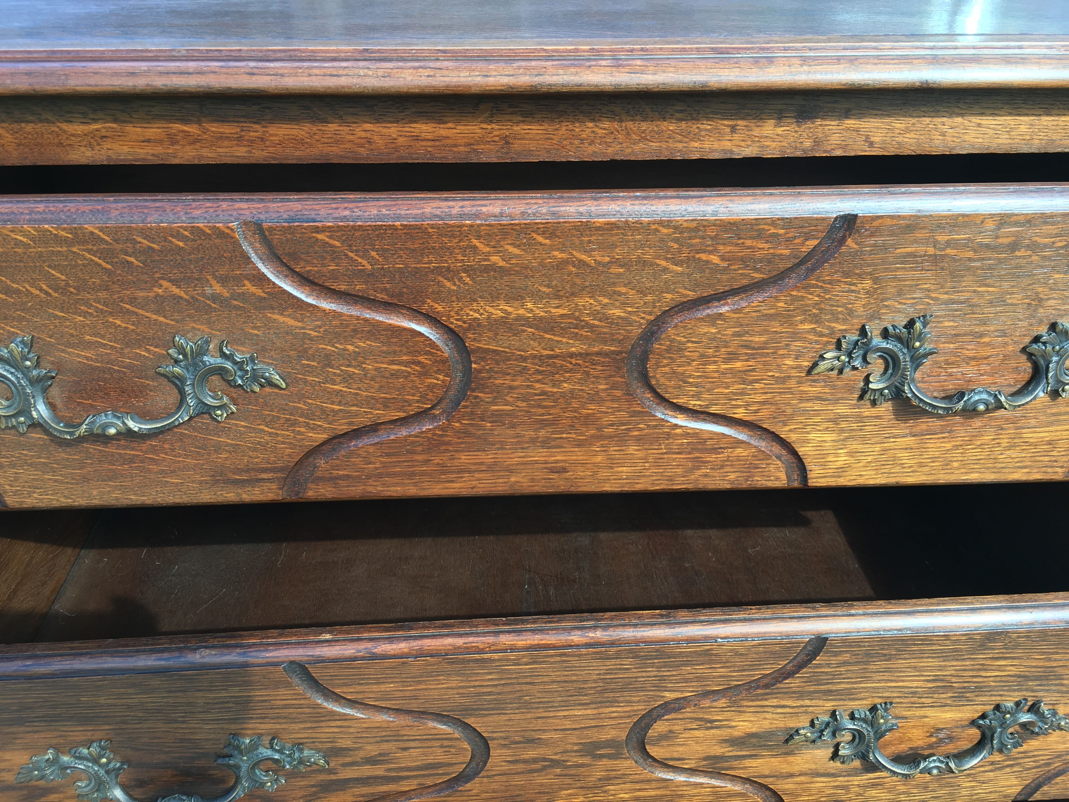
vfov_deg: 48.2
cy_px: 401
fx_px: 896
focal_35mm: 29
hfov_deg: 61.7
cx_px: 534
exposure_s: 1/116
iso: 25
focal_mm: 4.15
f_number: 2.2
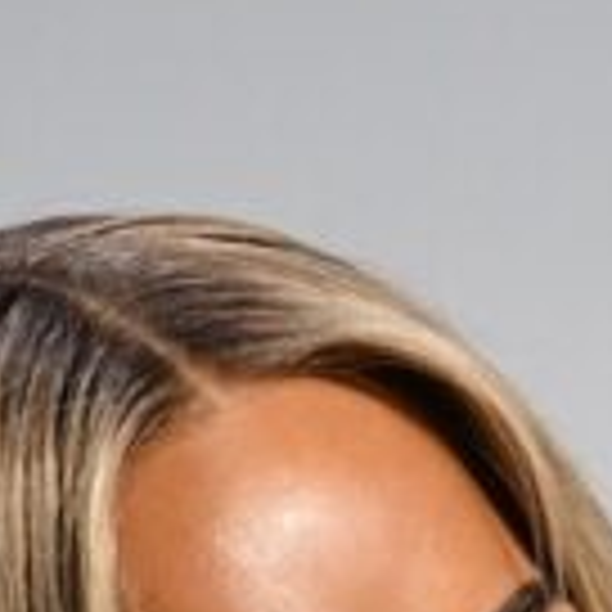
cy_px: 1670
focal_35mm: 1913
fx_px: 38264
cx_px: 2228
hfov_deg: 0.9
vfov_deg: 0.9
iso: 2000
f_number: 2.8
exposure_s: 1/100
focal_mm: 200
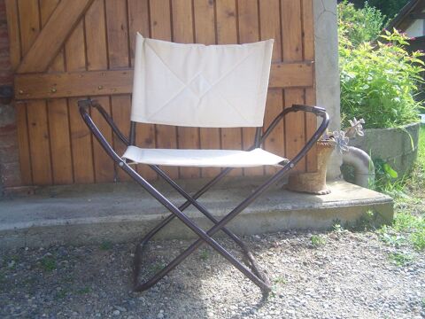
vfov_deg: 37.7
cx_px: 212
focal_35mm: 38
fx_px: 467
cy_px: 160
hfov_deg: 49.0
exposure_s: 1/250
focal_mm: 6.3
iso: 80
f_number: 2.8
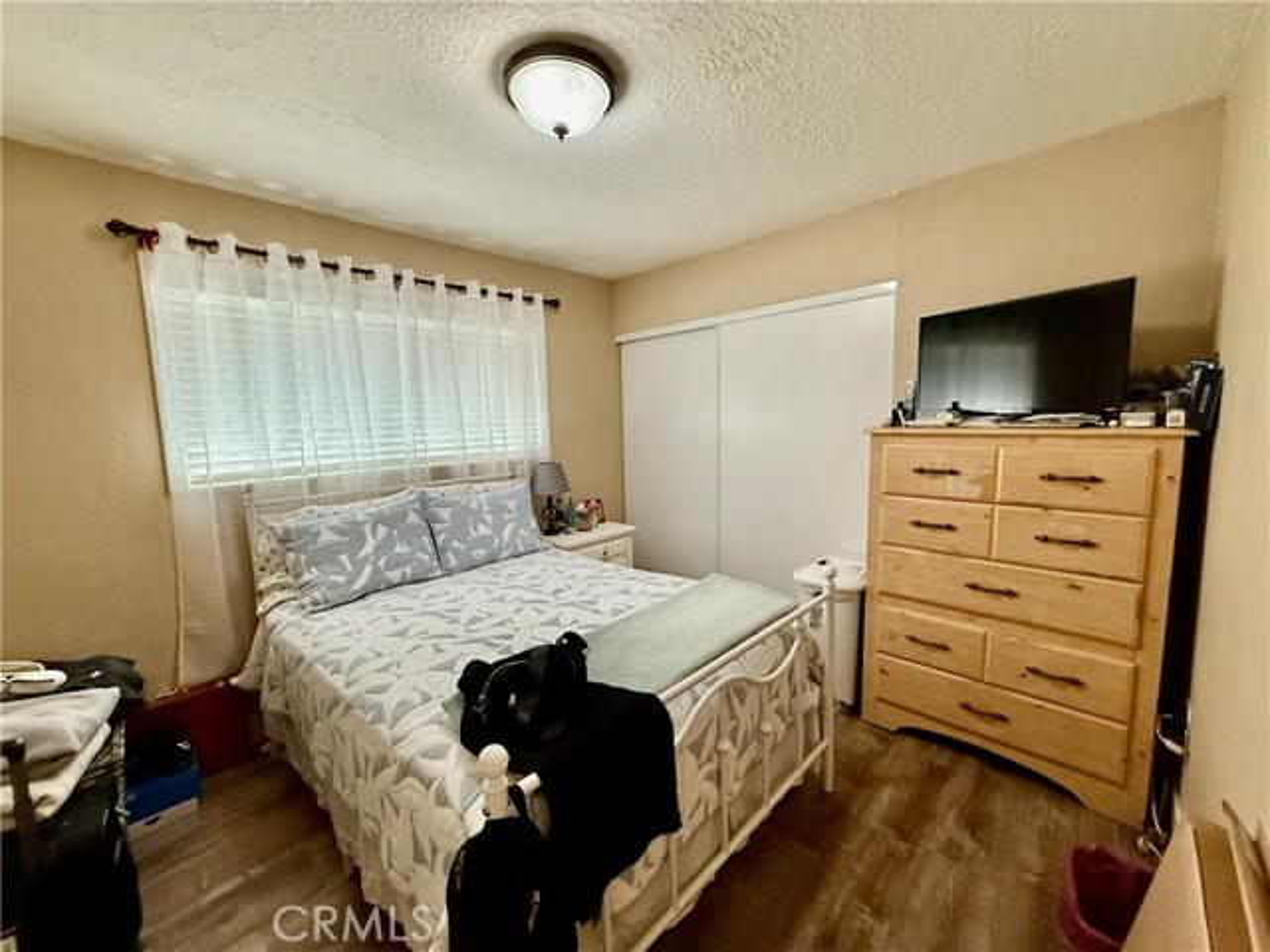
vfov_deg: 85.7
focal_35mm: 14
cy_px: 476
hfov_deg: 102.1
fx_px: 514
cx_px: 635
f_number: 2.2
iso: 400
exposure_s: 1/120
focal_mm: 2.22
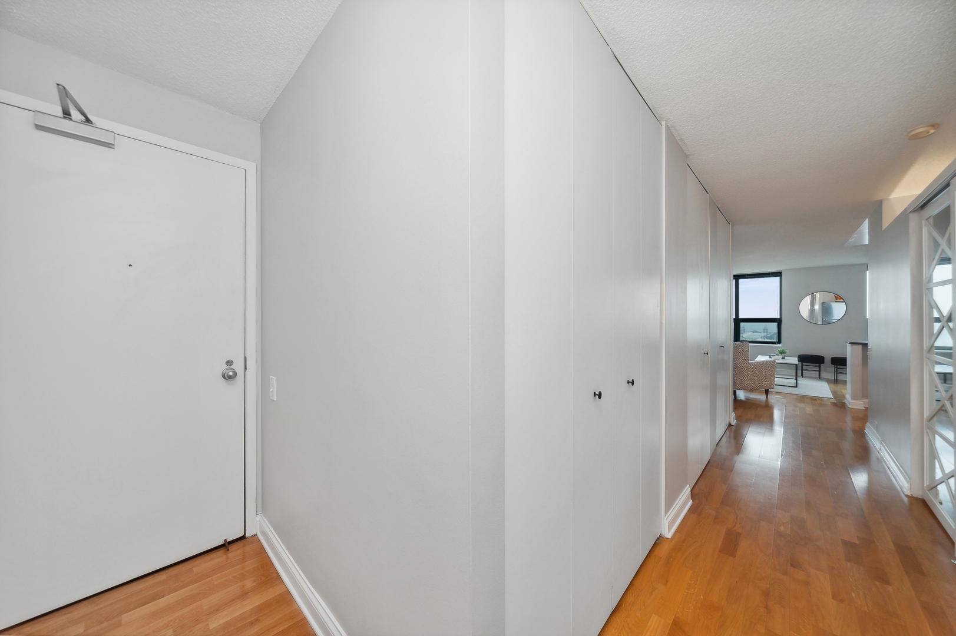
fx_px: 318
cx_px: 478
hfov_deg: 112.7
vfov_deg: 89.9
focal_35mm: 12
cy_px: 318
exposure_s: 1/30
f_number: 8
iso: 200
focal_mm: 12
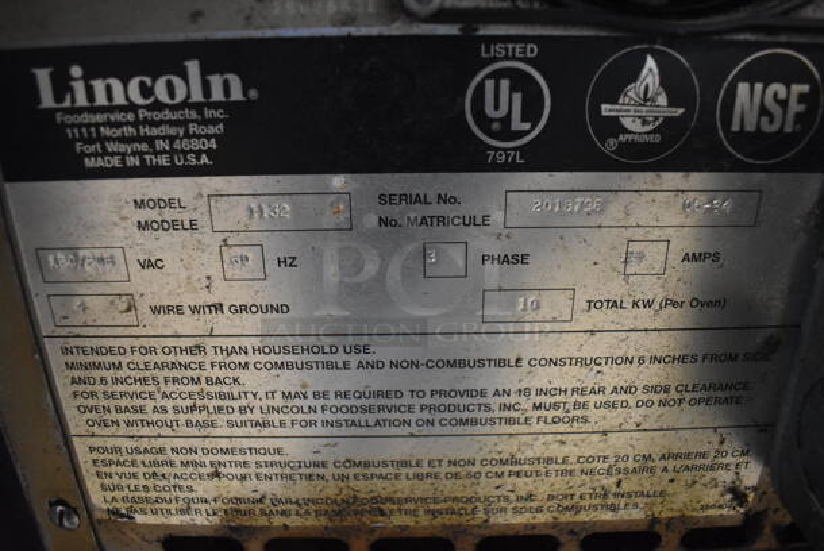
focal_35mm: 27
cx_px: 412
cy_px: 276
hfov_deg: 67.3
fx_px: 619
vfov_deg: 48.0
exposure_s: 1/60
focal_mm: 18
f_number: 4
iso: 2500
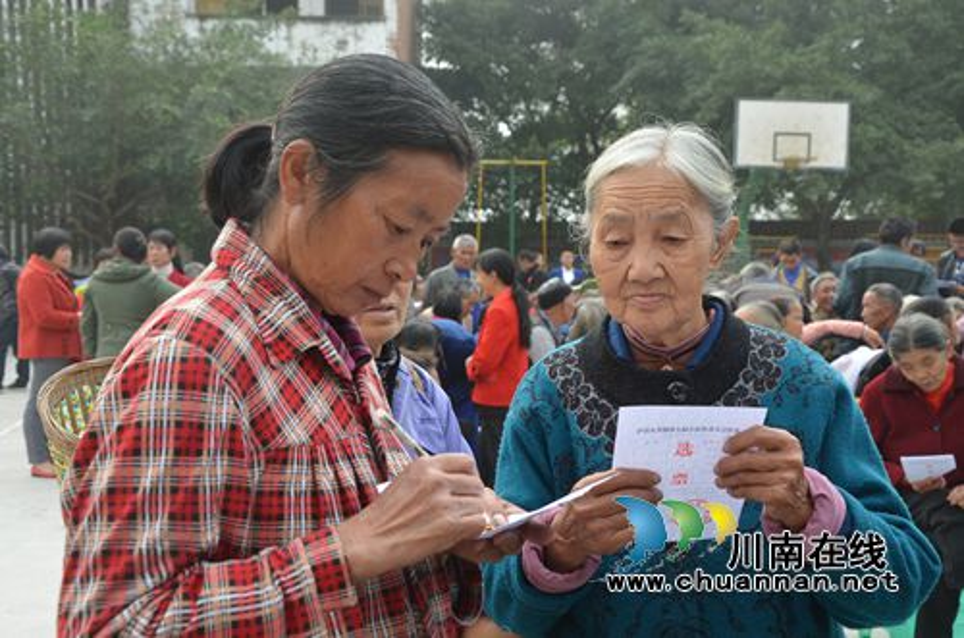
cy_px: 319
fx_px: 1363
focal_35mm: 51
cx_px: 482
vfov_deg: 26.4
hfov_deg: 39.0
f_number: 6.3
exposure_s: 1/160
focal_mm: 34
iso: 200
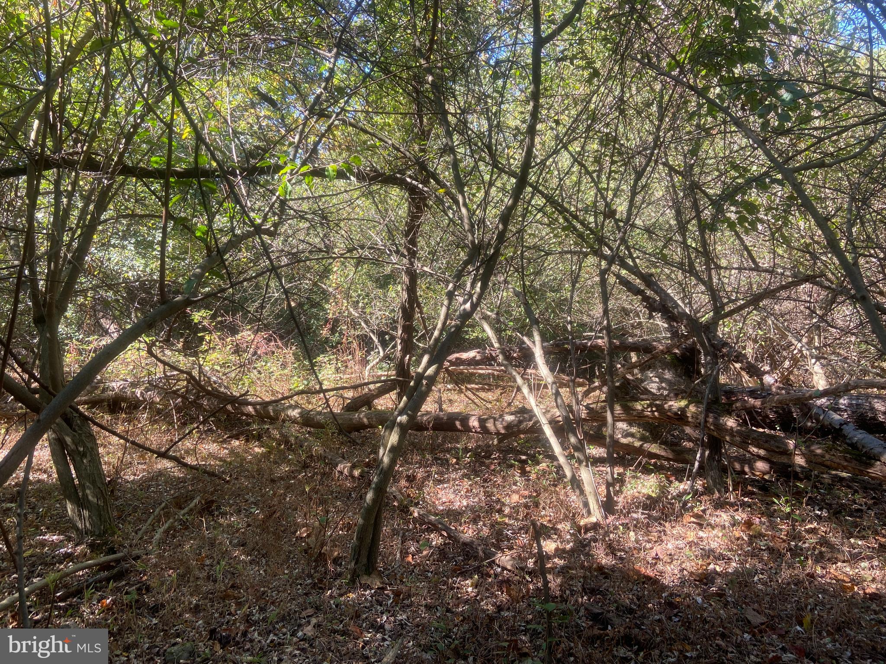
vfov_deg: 53.1
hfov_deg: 67.3
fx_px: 665
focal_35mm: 26
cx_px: 443
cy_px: 332
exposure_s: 1/122
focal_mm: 4.25
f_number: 1.8
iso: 32
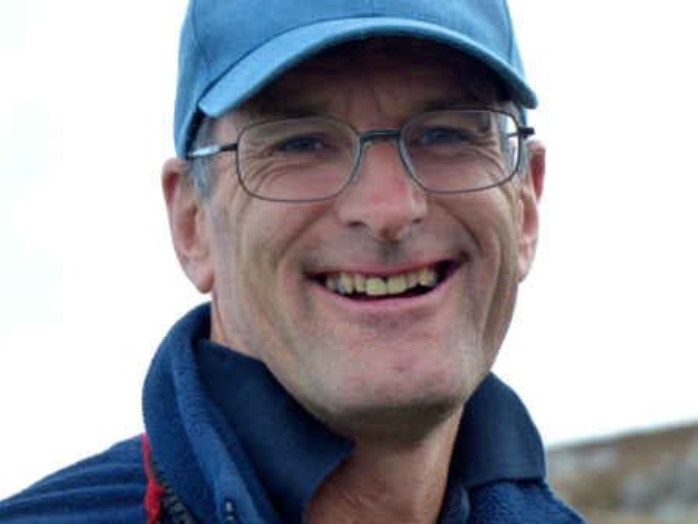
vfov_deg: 6.9
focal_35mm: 214
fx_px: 4315
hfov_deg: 9.2
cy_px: 262
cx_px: 349
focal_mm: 35.1
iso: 160
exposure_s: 1/1000
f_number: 2.8
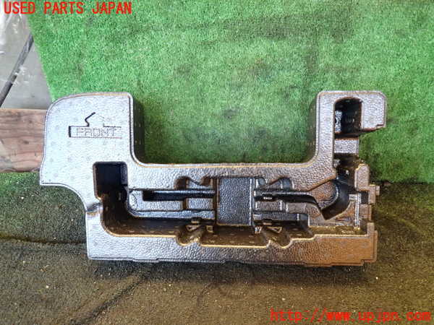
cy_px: 162
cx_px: 217
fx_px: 313
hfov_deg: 69.4
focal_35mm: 25
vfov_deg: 54.9
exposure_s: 1/30
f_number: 2
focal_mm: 4.5
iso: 200
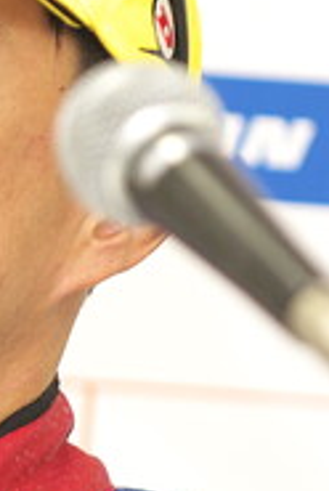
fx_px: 11144
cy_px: 340
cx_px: -196
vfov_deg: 2.5
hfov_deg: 1.7
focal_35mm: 816
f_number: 2.8
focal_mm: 140
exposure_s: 1/200
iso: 400
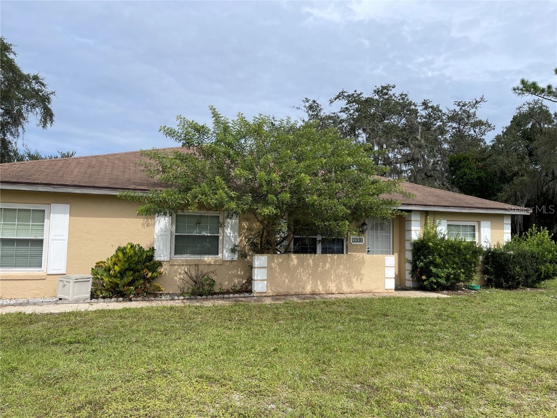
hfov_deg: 67.3
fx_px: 418
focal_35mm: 26
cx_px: 278
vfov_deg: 53.1
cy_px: 209
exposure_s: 1/3559
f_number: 1.6
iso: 32
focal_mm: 5.1
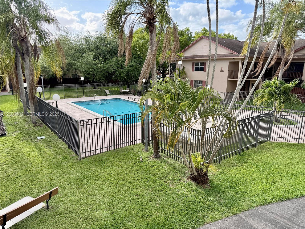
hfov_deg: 71.6
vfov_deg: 56.8
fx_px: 211
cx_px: 152
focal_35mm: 24
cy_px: 114
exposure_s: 1/1812
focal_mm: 6.76
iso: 100
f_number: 1.78
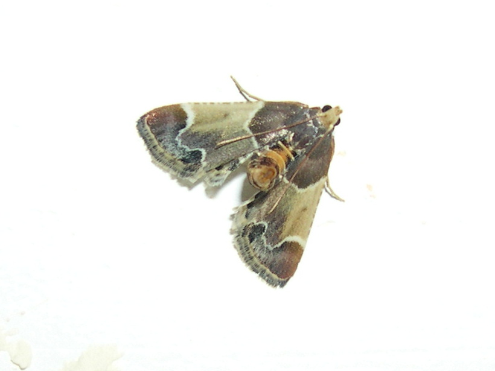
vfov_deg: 37.7
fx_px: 543
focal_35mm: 38
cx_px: 248
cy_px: 186
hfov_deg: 49.0
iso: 100
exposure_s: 1/60
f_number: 7.6
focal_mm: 8
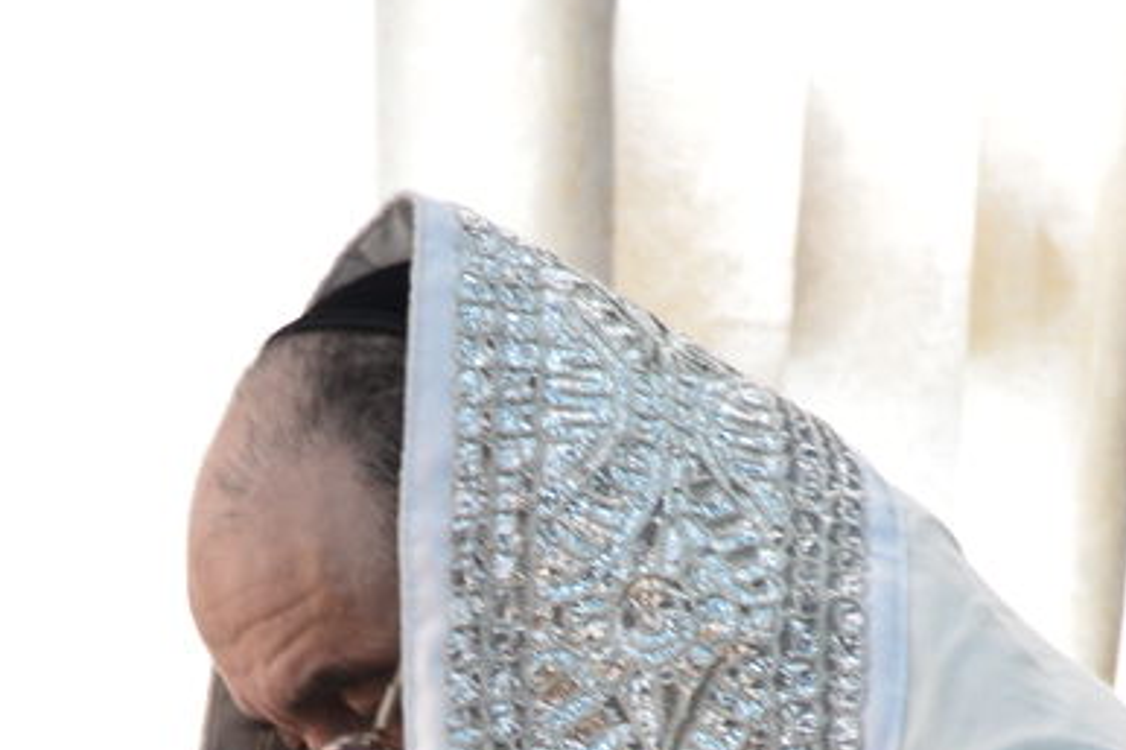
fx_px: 18164
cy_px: 1036
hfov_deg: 3.6
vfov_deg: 2.4
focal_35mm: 581
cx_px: 335
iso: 1000
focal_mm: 160
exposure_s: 1/160
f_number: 5.6
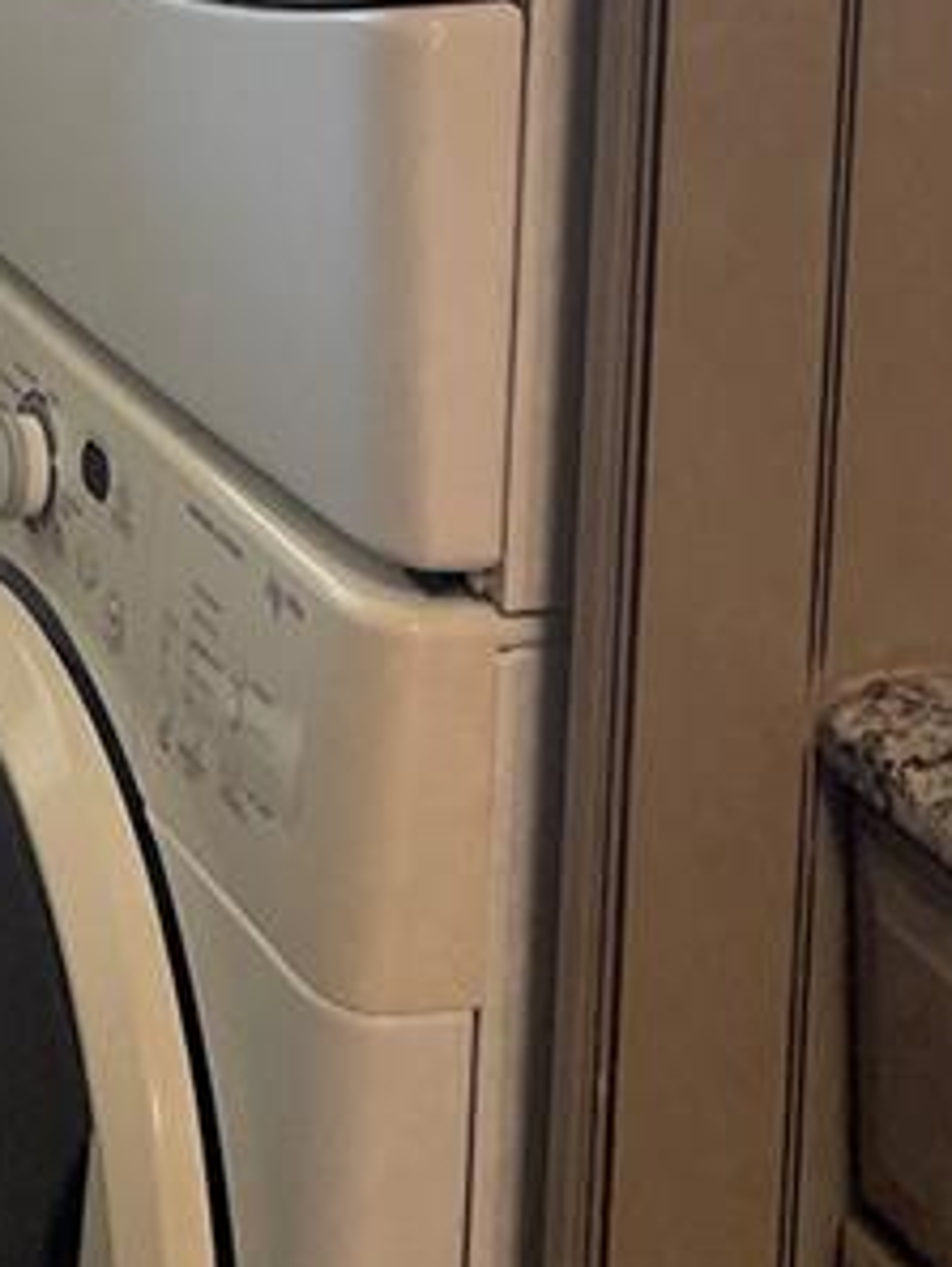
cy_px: -627
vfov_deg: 17.0
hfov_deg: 13.6
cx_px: -290
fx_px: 3847
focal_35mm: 105
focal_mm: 4.2
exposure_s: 1/120
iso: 40
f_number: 1.6
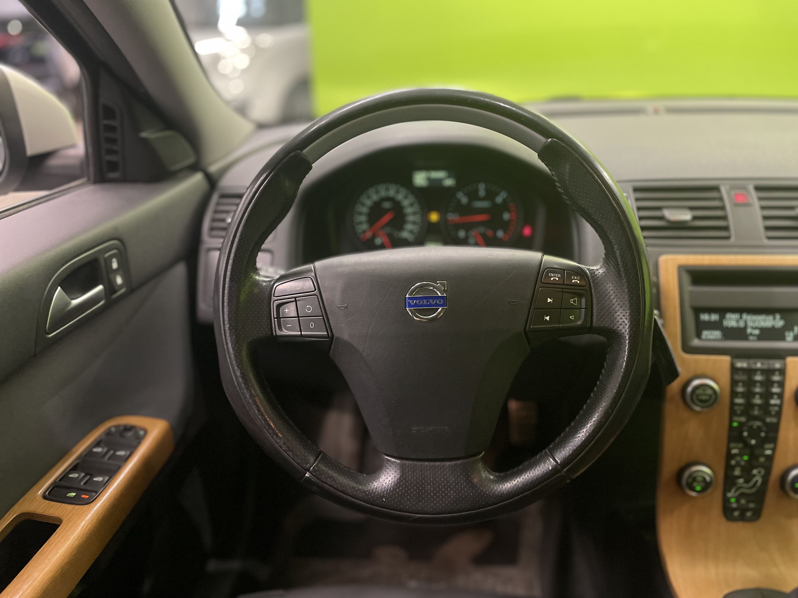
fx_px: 599
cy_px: 299
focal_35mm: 26
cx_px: 399
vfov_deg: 53.1
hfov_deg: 67.3
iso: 400
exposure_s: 1/50
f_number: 1.6
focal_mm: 4.2
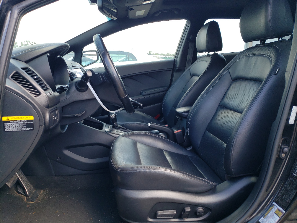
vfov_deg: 53.1
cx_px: 148
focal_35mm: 26
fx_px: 223
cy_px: 112
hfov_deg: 67.3
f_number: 1.5
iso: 50
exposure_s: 1/294
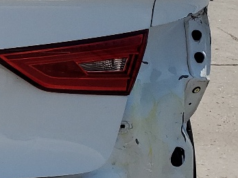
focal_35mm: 120
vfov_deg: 12.3
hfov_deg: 14.7
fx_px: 825
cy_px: 56
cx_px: -163
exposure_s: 1/5000
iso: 50
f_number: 1.5
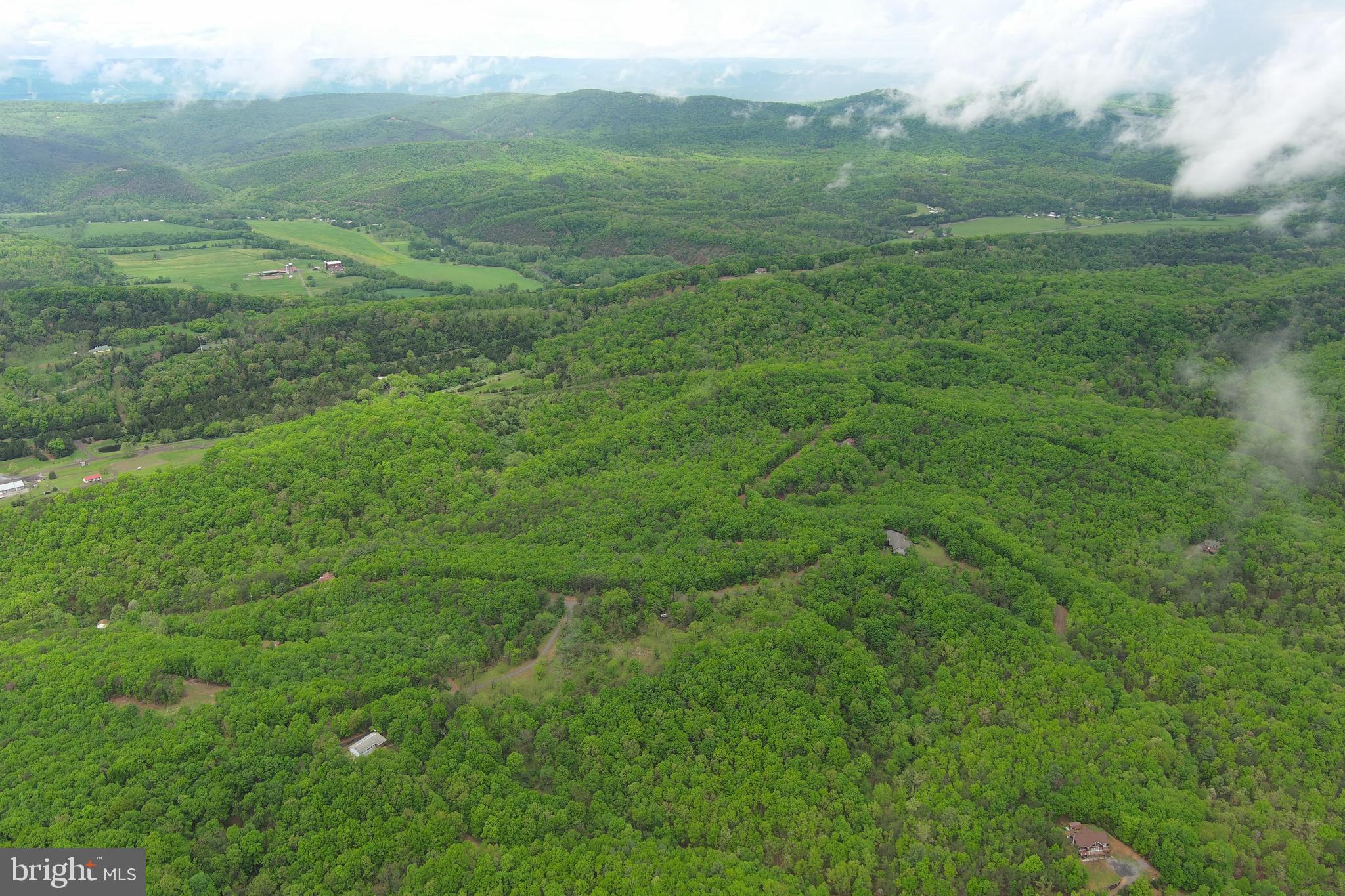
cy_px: 448
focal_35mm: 29
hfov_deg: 63.7
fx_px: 1083
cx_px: 672
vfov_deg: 45.0
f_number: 2.8
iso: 100
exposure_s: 1/678
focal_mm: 10.57
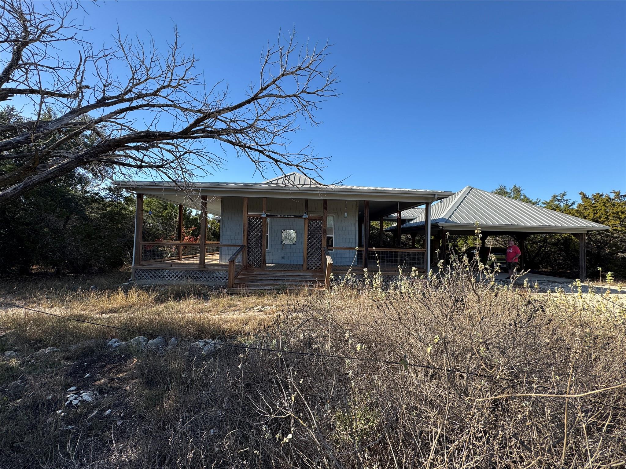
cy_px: 234
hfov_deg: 102.1
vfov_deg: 85.7
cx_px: 313
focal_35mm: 14
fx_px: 253
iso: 50
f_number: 2.2
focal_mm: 2.22
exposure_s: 1/779
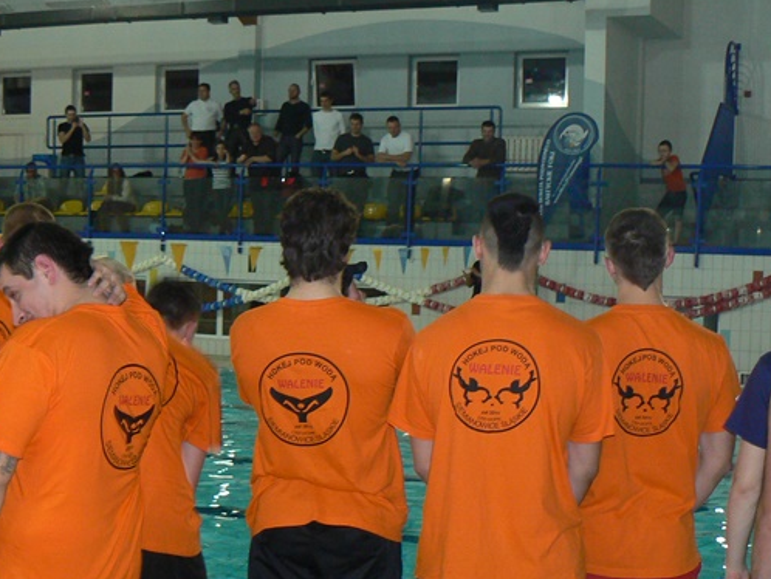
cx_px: 206
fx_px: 1448
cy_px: 335
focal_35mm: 65
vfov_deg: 22.6
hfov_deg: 29.4
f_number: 2.8
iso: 125
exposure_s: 1/30
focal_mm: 6
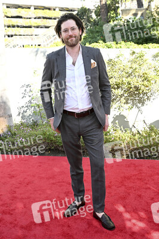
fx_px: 232
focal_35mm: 35
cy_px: 120
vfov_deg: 54.5
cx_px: 80
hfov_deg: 37.8
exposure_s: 1/320
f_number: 5.6
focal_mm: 35
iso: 640
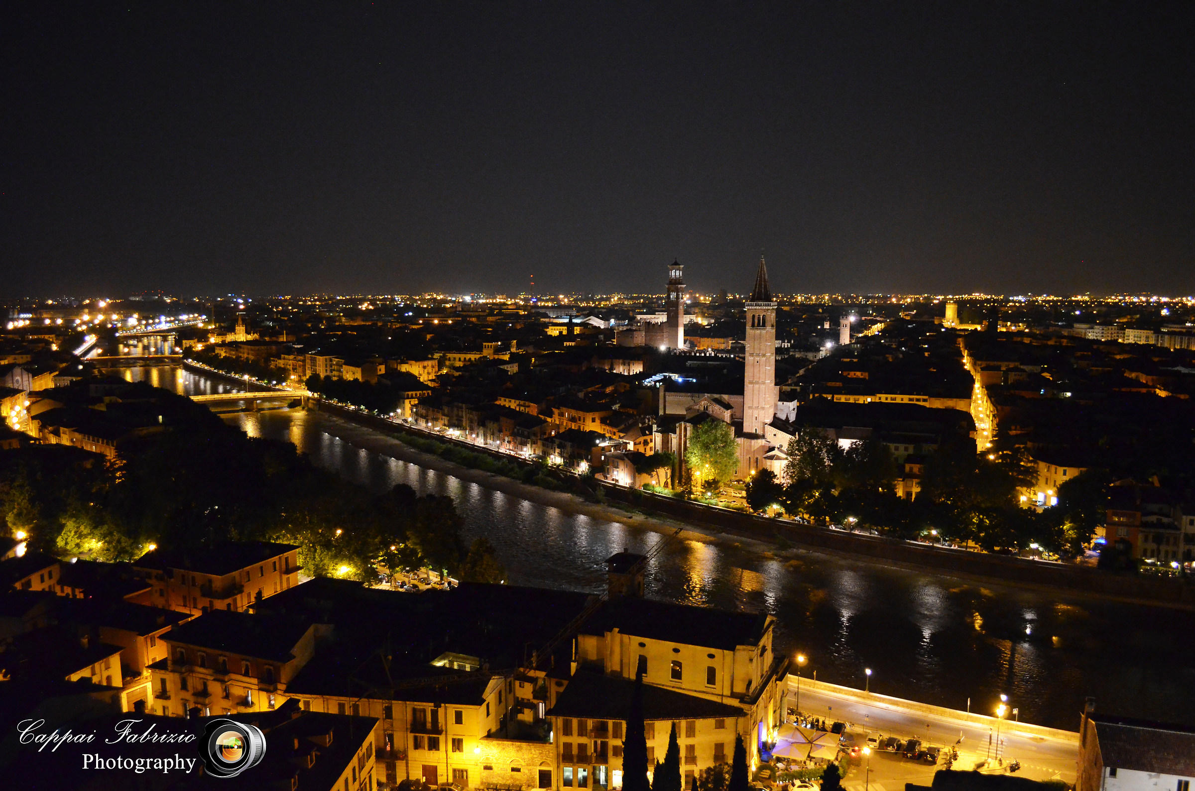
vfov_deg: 47.7
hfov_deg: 67.5
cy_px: 396
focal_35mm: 27
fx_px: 894
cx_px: 598
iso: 3200
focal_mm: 18
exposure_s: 1/8
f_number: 3.5
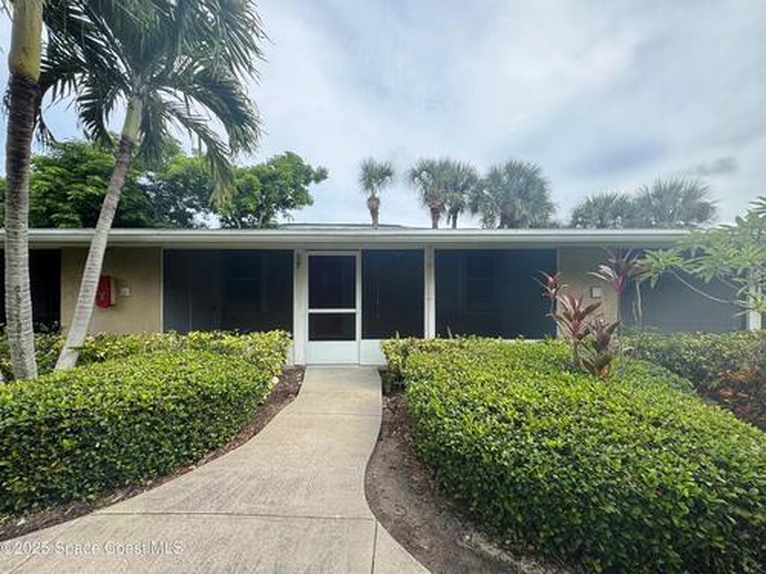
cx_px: 383
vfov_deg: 85.7
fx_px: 310
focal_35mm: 14
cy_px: 287
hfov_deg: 102.1
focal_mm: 2.22
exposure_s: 1/605
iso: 40
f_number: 2.2
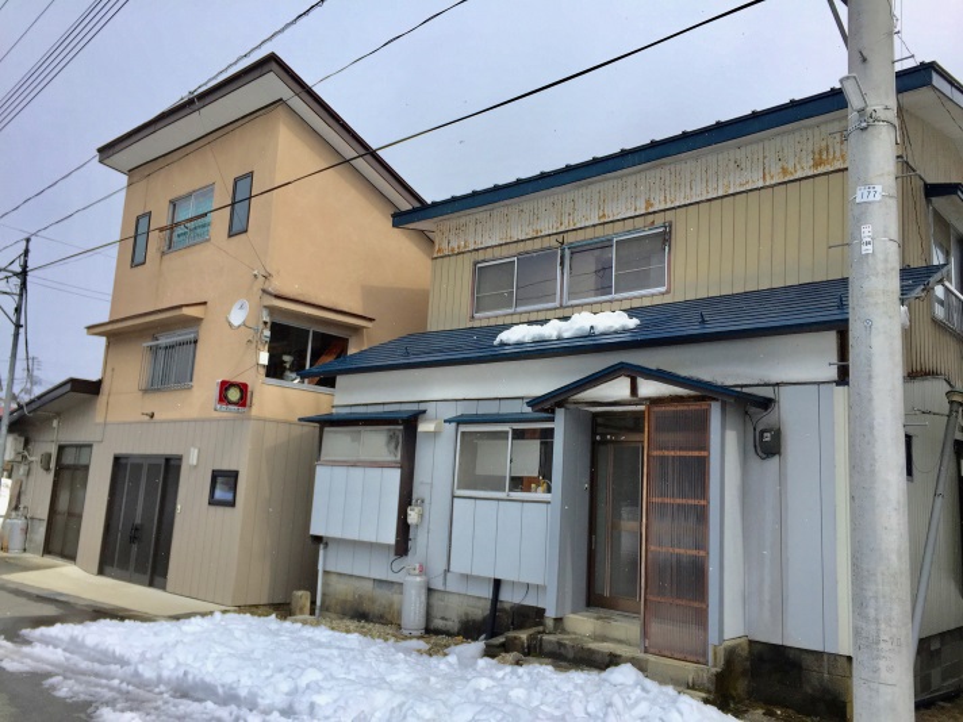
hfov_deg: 61.7
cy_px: 361
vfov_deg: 48.2
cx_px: 482
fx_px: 807
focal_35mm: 29
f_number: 2.2
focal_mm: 4.15
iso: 32
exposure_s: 1/2198
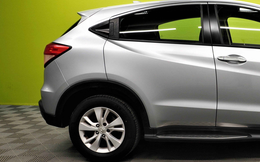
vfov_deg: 27.4
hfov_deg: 39.1
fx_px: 333
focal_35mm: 47
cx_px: 242
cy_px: 82
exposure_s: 1/10
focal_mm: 16
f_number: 10
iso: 320
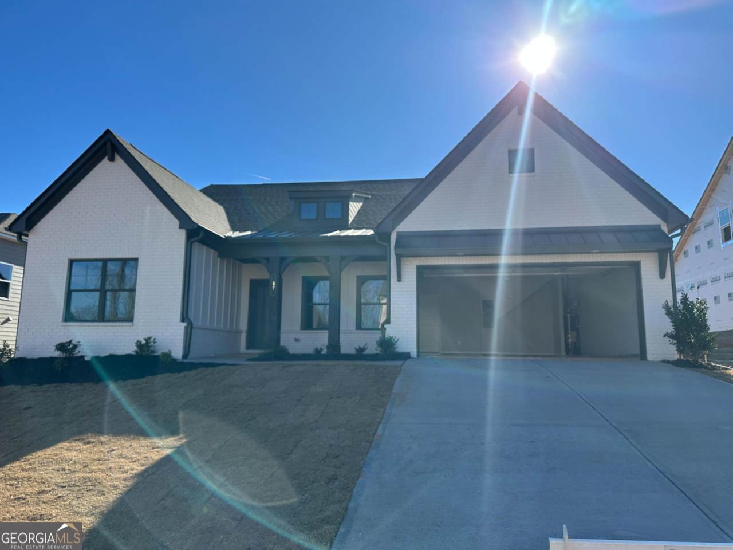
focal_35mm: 24
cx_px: 366
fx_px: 508
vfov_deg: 56.8
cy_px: 275
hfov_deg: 71.6
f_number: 1.78
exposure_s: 1/4367
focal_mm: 6.86
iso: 80
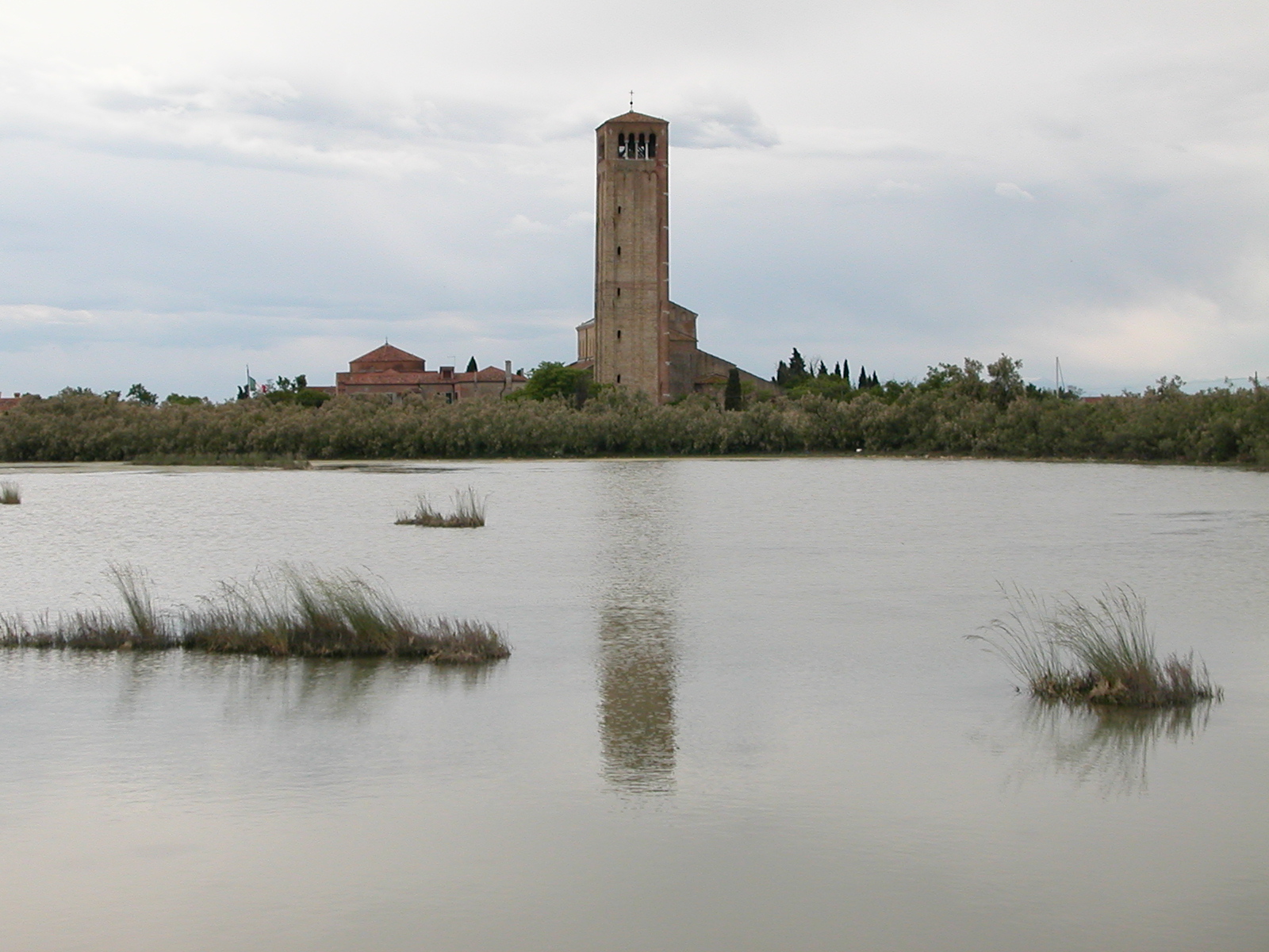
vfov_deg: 22.9
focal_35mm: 64
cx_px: 634
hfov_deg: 30.3
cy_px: 476
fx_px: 2346
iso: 100
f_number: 3.5
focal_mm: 9.7
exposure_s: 1/955
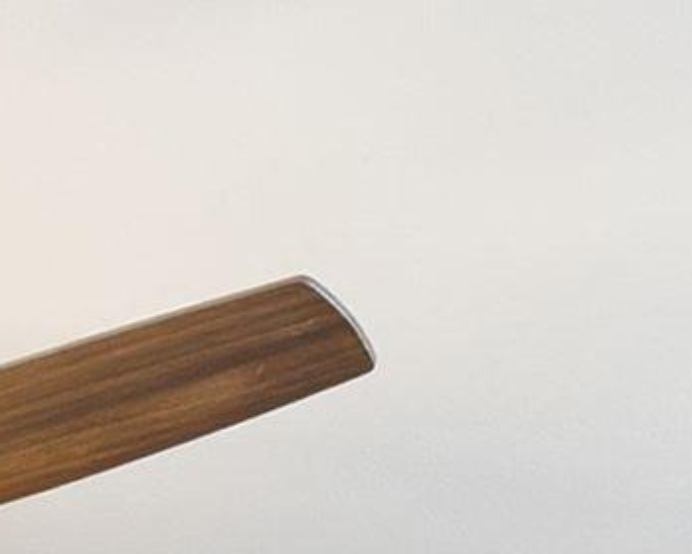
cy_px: 1519
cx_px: -844
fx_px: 2191
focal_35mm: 107
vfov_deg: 11.0
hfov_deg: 14.0
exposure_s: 1/15
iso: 100
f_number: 5.6
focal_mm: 13
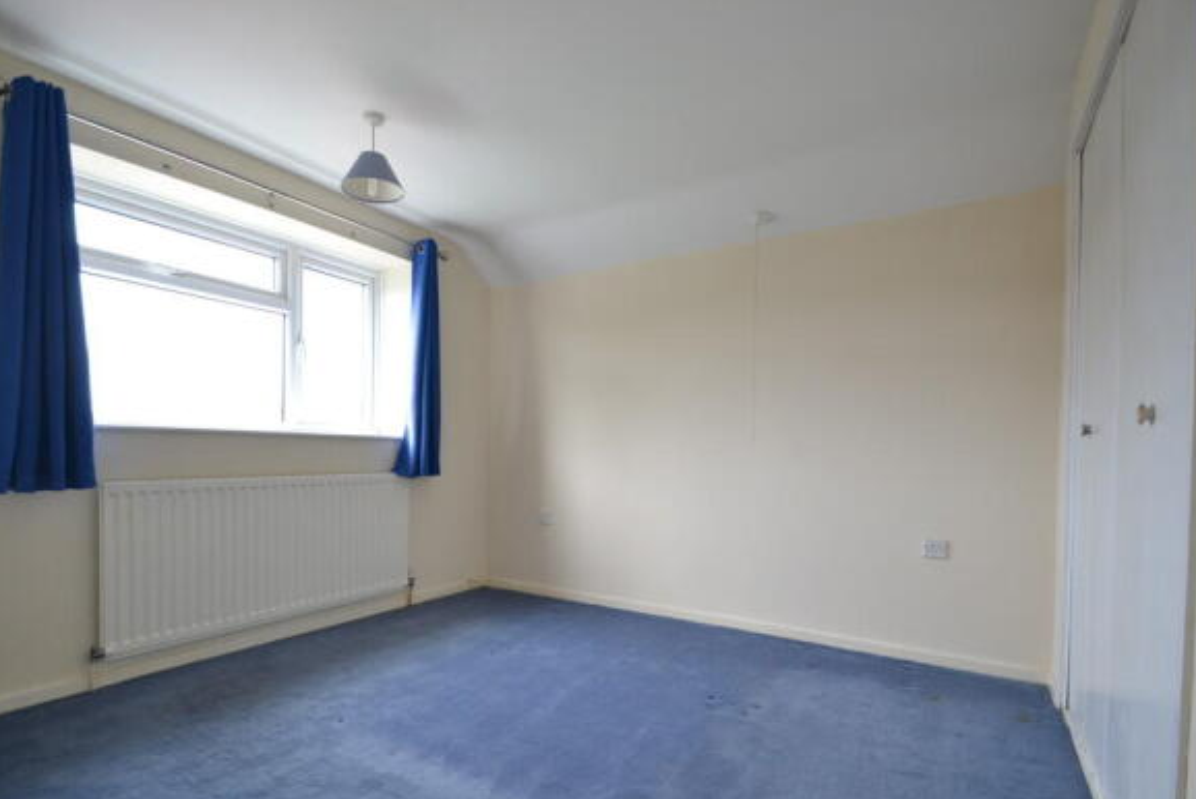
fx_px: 565
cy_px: 446
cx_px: 572
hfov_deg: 93.2
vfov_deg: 70.3
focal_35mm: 17
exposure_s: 1/60
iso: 400
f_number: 4
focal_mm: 10
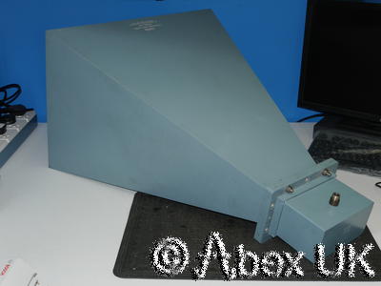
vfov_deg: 30.3
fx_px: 528
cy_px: 143
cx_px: 190
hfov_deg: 39.7
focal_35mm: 48
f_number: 7.1
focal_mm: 24
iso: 400
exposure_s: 1/60
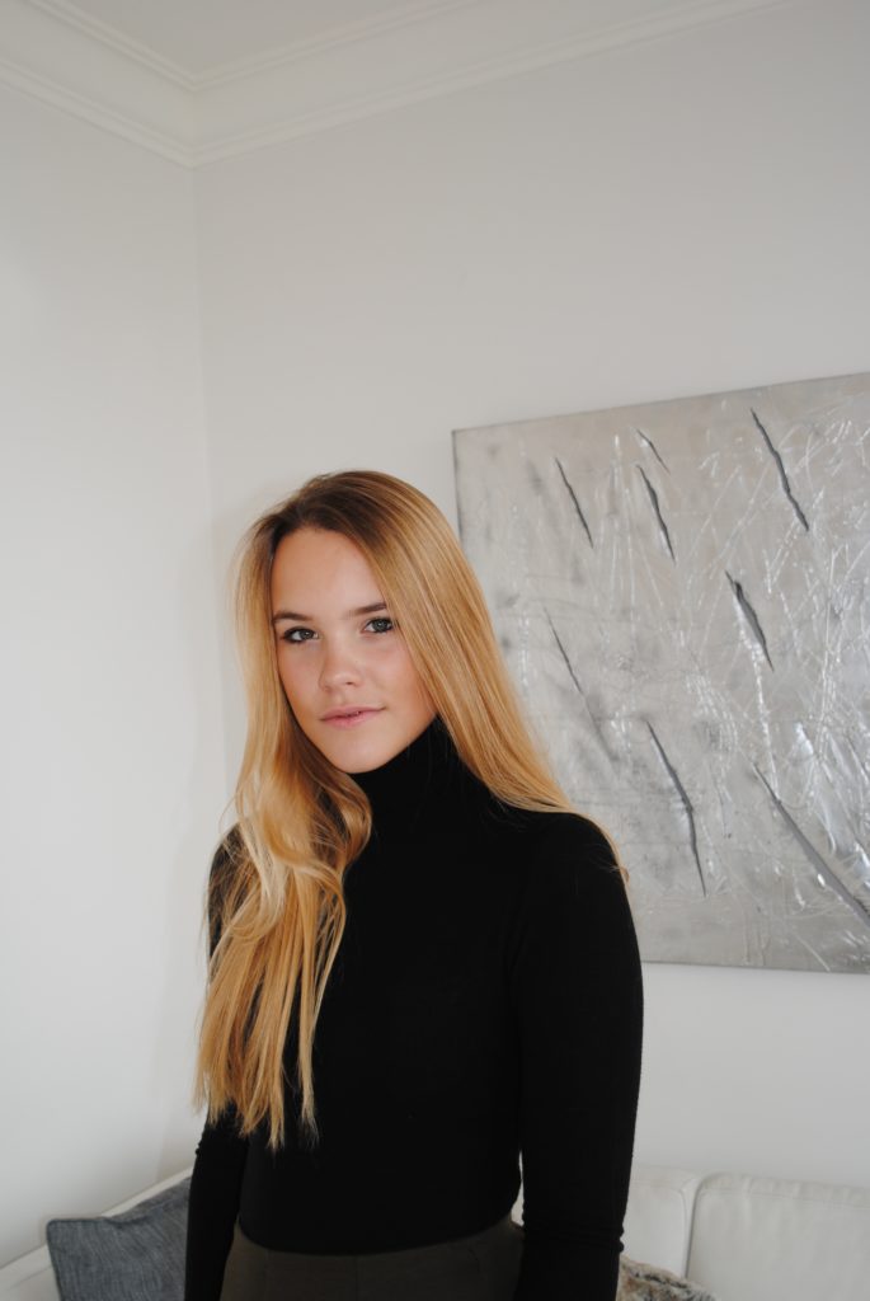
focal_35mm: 39
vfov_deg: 49.5
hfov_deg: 34.3
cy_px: 650
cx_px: 435
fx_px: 1410
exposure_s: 1/125
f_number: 4.2
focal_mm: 26
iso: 160
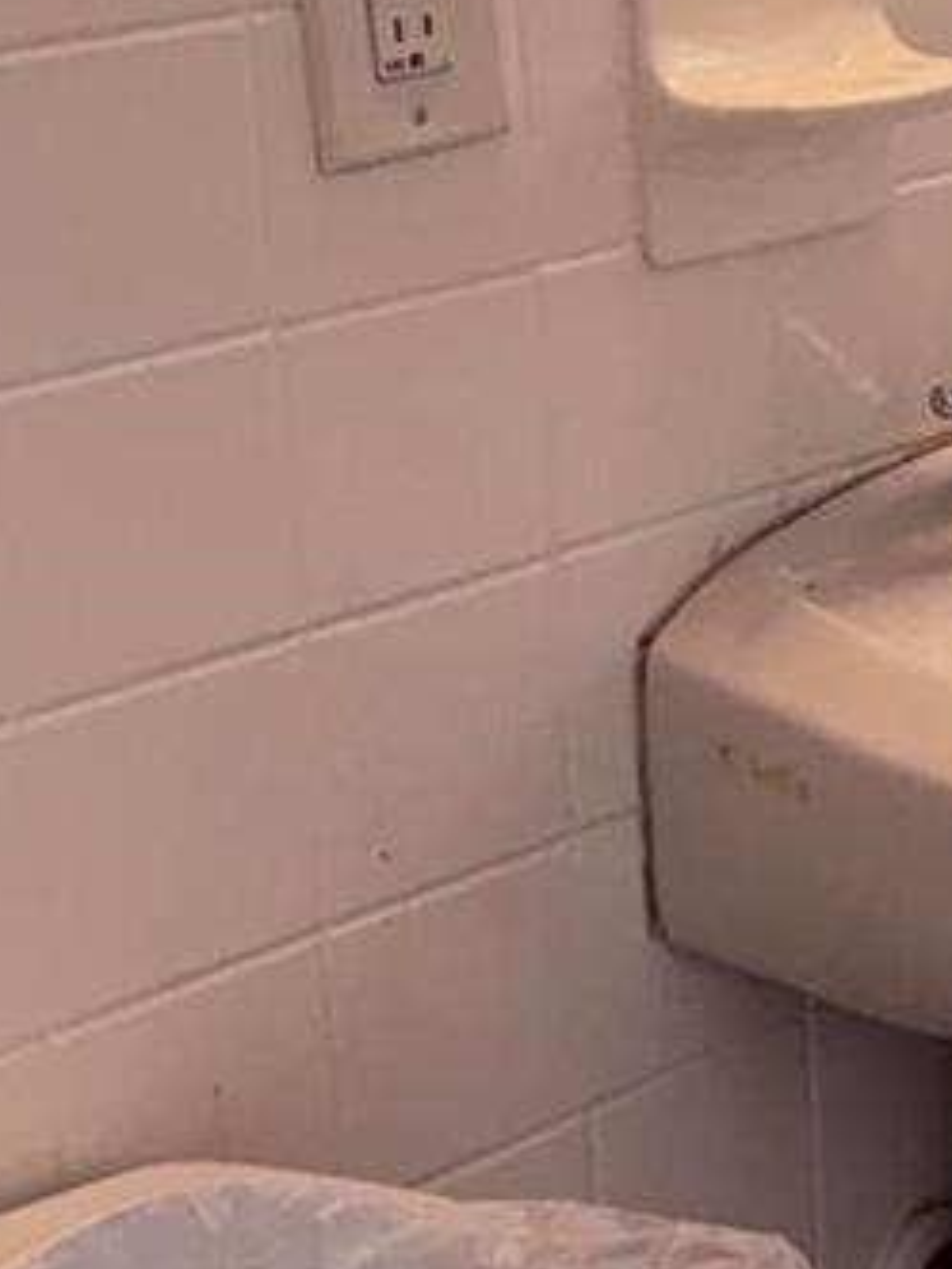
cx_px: 2110
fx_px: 4070
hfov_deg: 11.5
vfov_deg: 17.5
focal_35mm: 111
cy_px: 183
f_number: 1.78
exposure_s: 1/120
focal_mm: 6.76
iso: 160
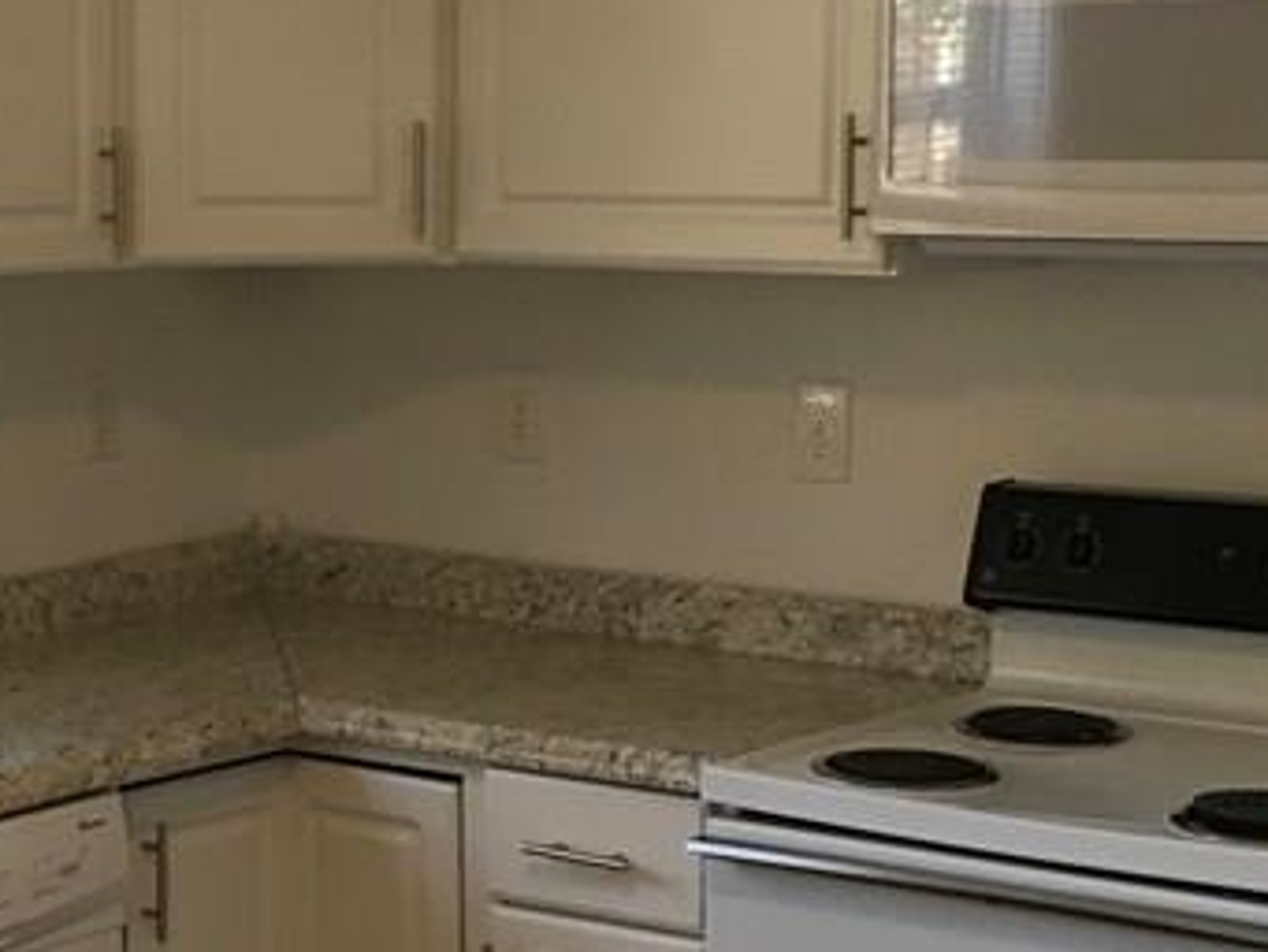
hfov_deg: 22.2
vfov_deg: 17.0
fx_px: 3188
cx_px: 242
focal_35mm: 87
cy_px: 573
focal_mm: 4.15
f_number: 2.2
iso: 80
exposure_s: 1/30
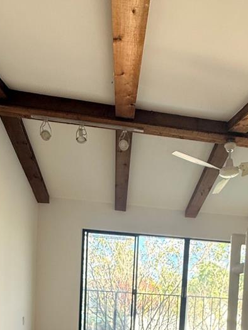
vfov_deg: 47.6
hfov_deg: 43.9
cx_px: 153
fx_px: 306
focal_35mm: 32
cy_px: 326
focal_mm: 2.22
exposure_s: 1/99
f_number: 2.2
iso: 80
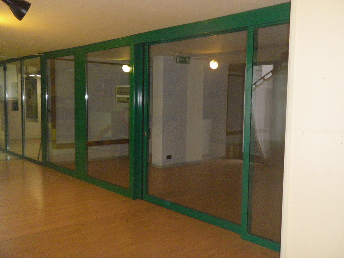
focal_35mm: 35
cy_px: 129
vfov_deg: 40.7
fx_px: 348
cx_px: 172
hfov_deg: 52.6
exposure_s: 1/60
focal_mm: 6.2
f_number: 3.8
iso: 500
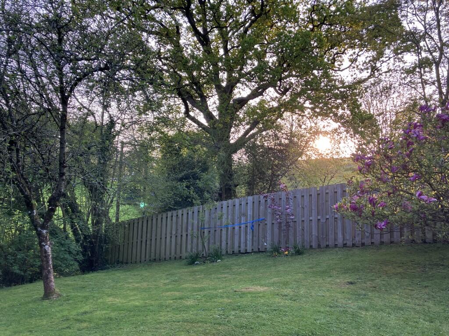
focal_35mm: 28
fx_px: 363
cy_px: 168
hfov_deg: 63.4
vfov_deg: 49.7
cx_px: 224
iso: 32
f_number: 1.8
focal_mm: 3.99
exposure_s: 1/167
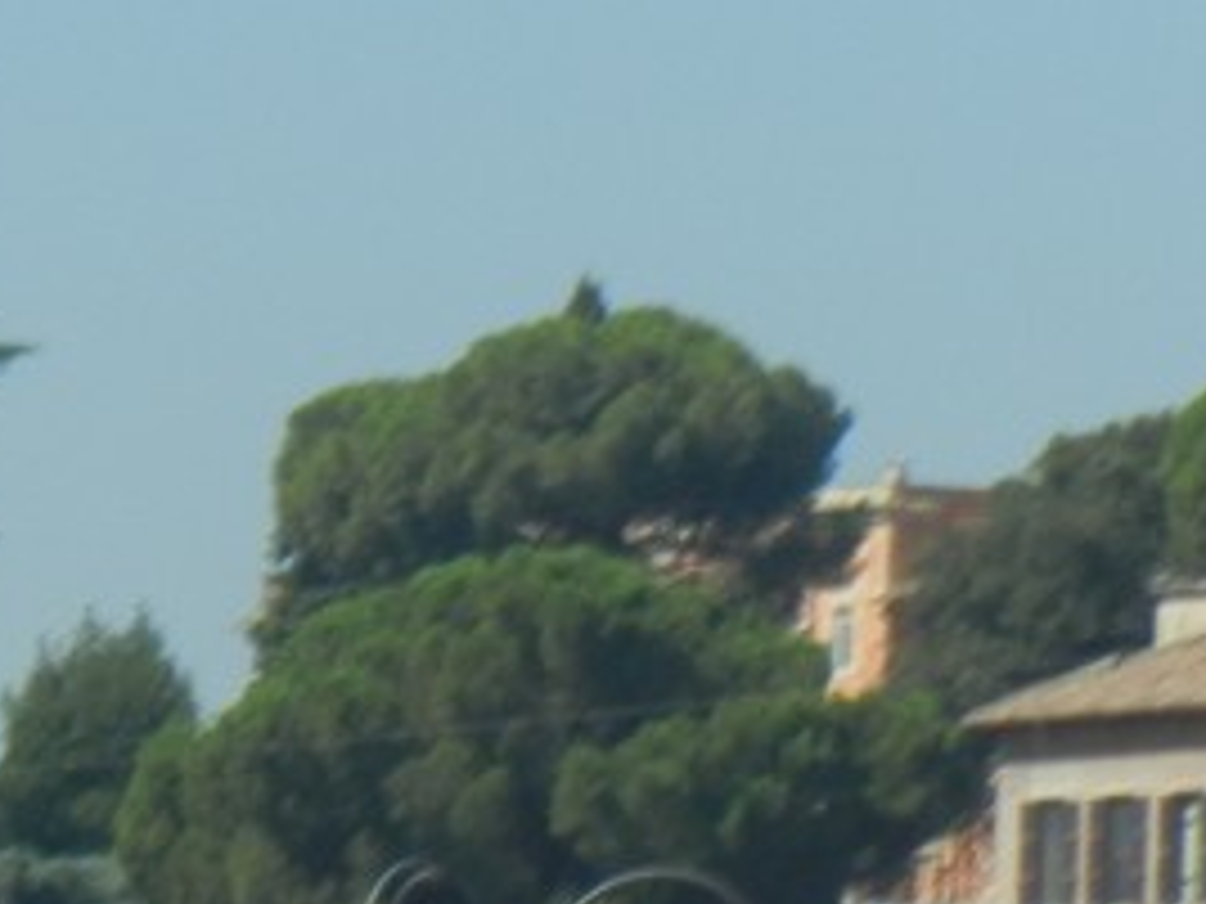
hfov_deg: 3.0
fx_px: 23133
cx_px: -284
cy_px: 917
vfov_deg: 2.2
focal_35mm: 664
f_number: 4.6
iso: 160
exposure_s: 1/774
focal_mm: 31.4
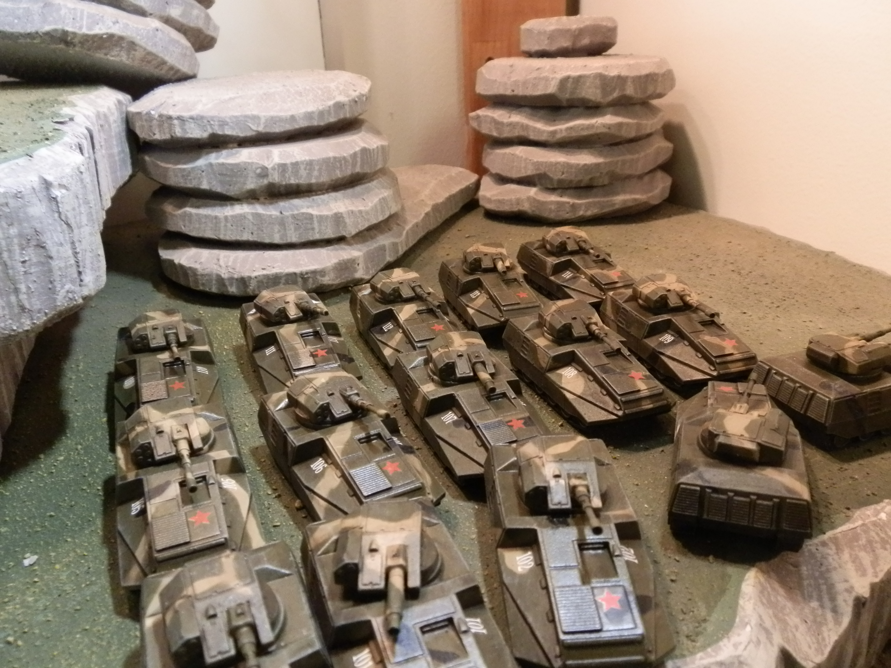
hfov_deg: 63.4
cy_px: 334
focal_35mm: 28
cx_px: 446
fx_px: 721
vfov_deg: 49.7
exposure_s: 1/40
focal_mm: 5
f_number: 3.1
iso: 400
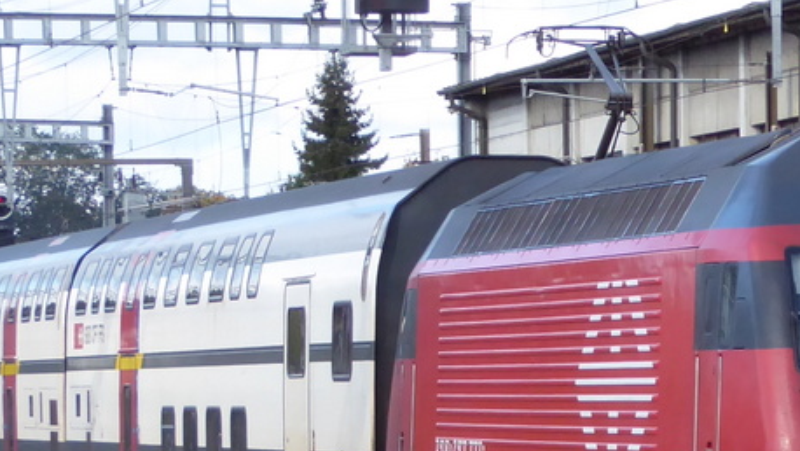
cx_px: 528
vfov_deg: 3.7
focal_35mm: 328
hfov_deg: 6.6
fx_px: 6960
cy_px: 334
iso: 320
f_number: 5.1
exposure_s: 1/500
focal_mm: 20.6
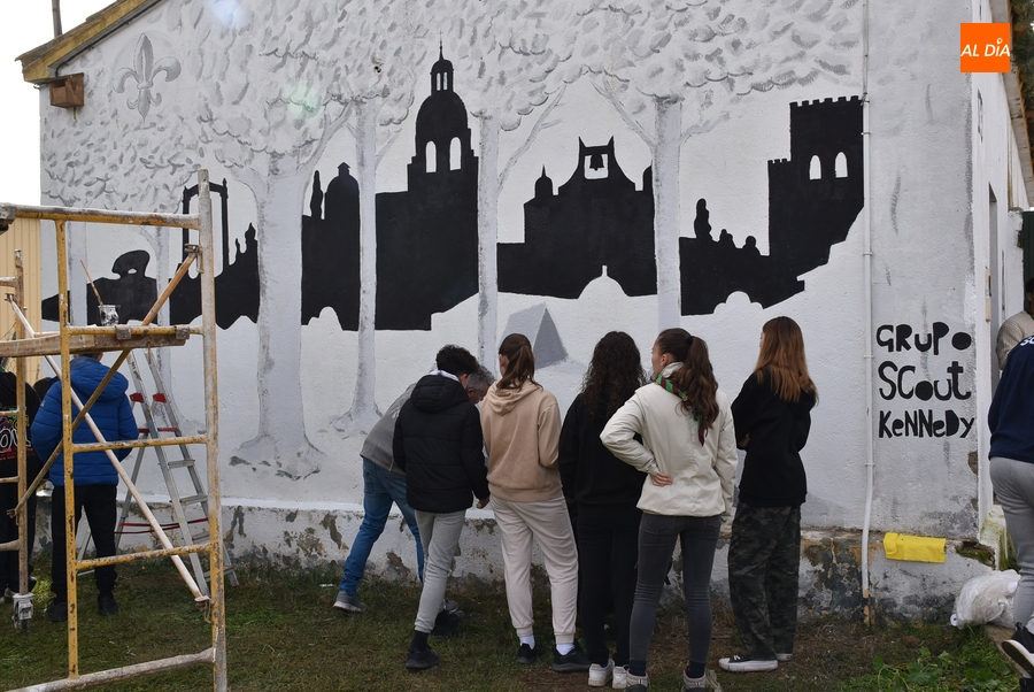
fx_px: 1121
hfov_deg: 49.5
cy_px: 346
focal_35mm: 39
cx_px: 517
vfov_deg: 34.3
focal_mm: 26
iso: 220
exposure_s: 1/250
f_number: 8
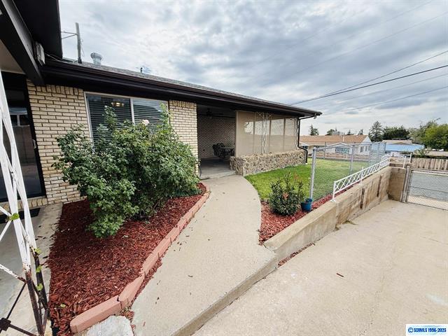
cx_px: 224
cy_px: 168
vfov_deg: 85.7
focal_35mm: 14
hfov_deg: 102.1
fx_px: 181
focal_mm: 2.22
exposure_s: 1/864
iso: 64
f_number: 2.2
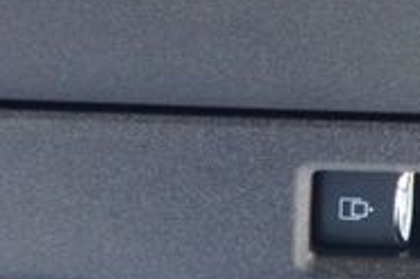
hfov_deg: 15.4
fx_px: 1550
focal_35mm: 133
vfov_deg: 10.3
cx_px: 272
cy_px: 54
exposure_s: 1/60
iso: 1000
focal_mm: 16
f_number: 4
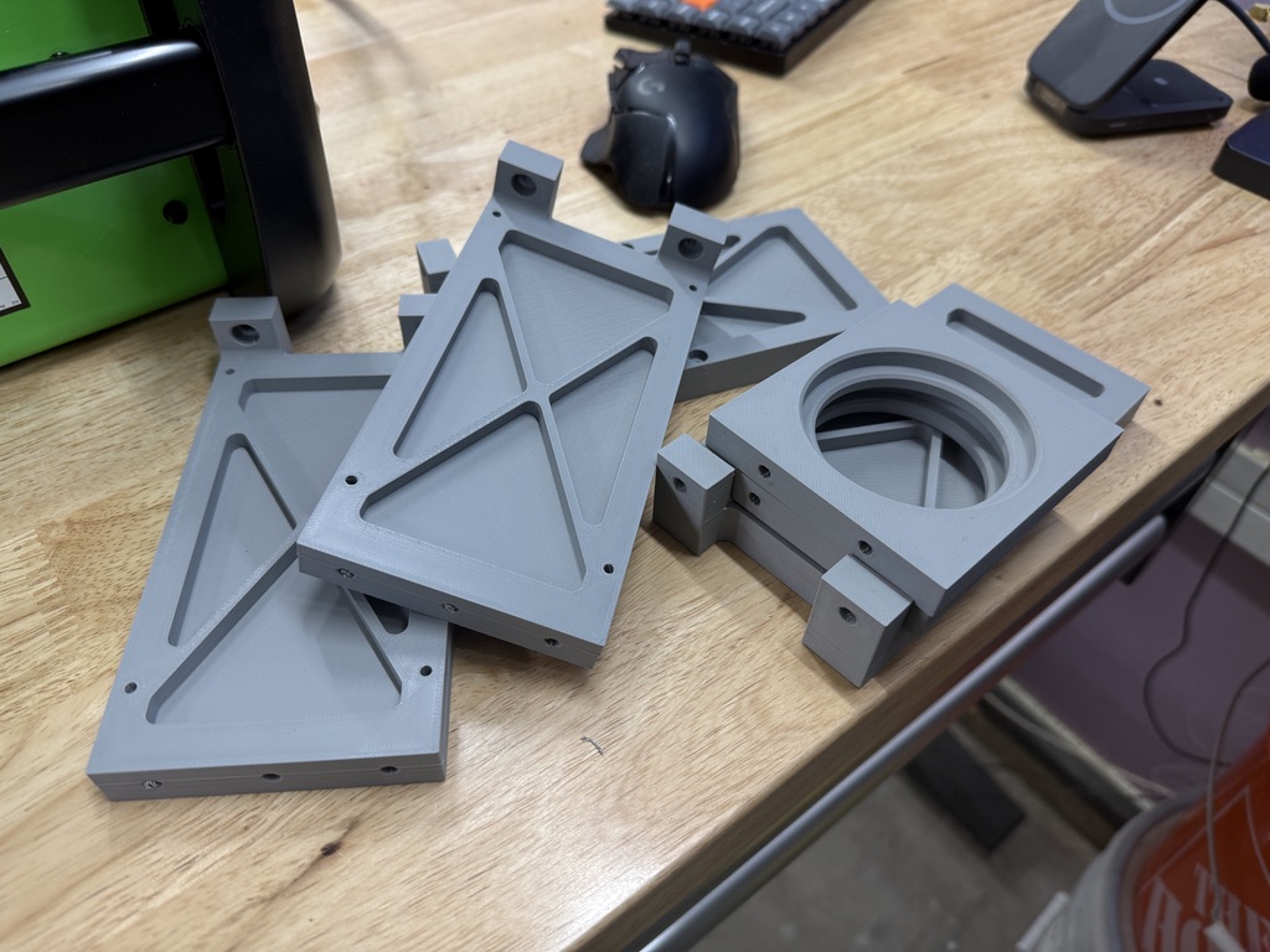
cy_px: 476
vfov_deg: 56.8
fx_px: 881
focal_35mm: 24
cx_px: 635
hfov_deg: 71.6
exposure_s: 1/120
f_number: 1.78
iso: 125
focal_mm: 6.76
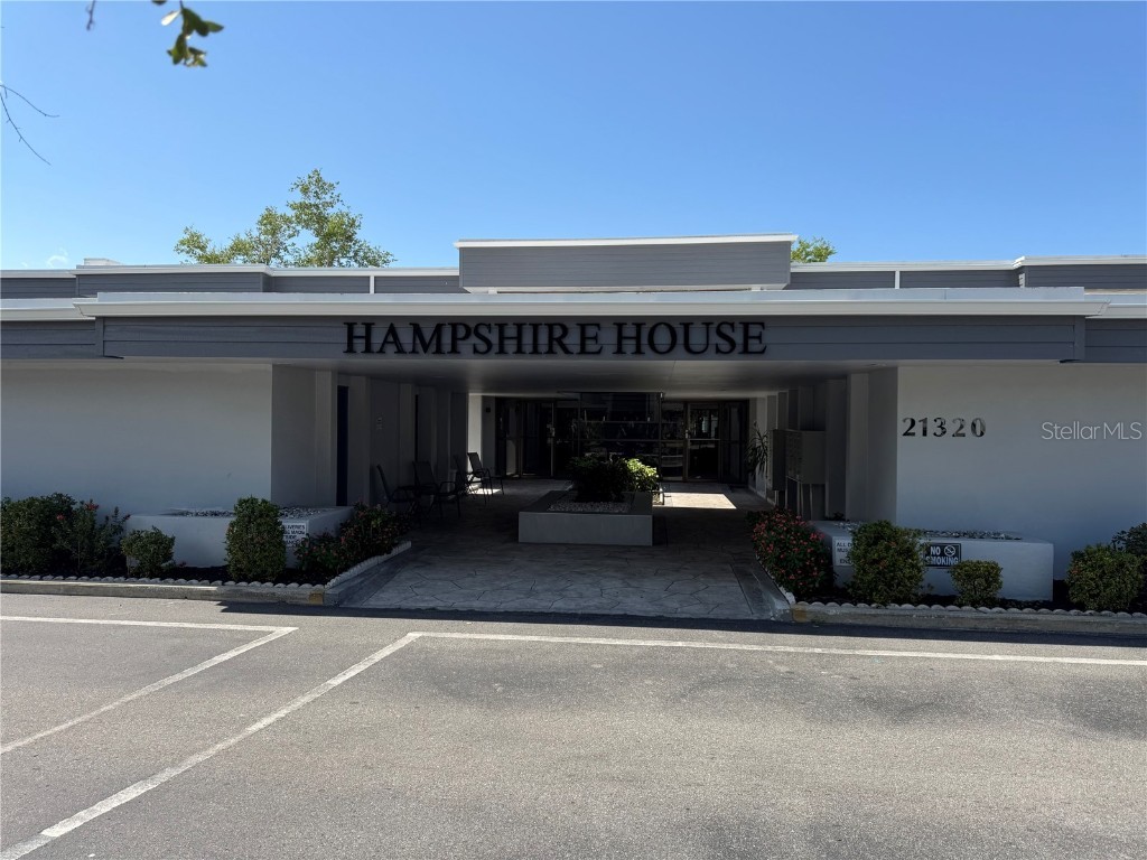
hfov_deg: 71.6
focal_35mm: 24
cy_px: 430
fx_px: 795
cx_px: 574
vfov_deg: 56.8
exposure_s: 1/3597
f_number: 1.78
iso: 80
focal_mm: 6.76
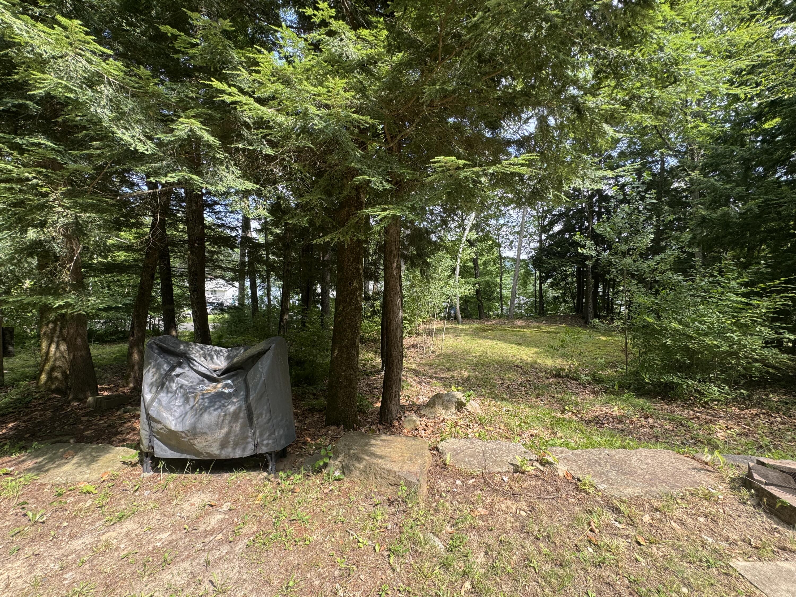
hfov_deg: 102.1
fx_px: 322
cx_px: 398
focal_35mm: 14
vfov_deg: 85.7
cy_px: 298
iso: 40
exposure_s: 1/220
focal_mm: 2.22
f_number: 2.2
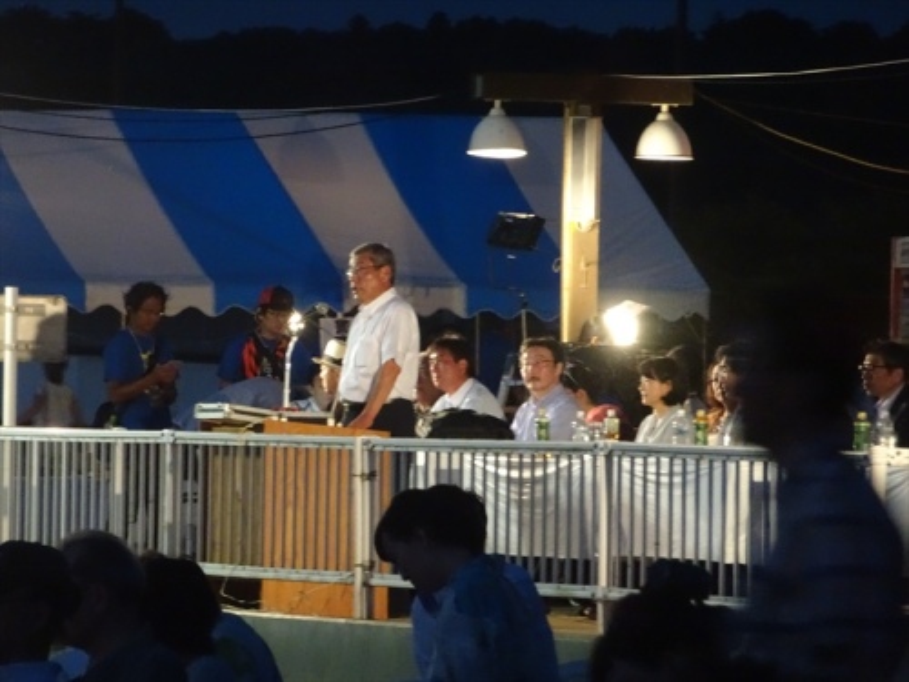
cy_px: 341
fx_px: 10504
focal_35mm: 400
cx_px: 454
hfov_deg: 5.0
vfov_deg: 3.7
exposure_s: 1/25
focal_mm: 68.35
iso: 1600
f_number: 6.3
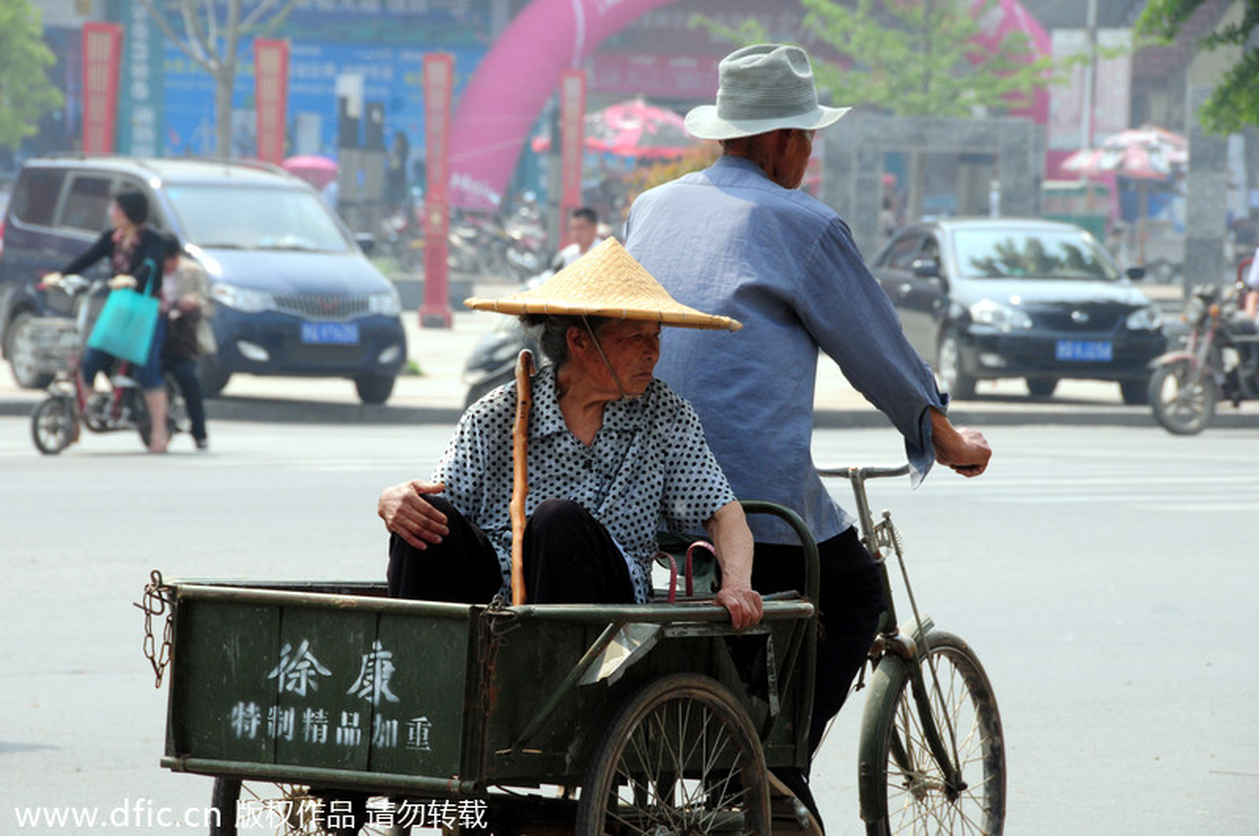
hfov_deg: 9.2
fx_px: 7858
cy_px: 418
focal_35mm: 225
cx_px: 630
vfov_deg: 6.1
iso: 400
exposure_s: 1/400
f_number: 10
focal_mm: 150
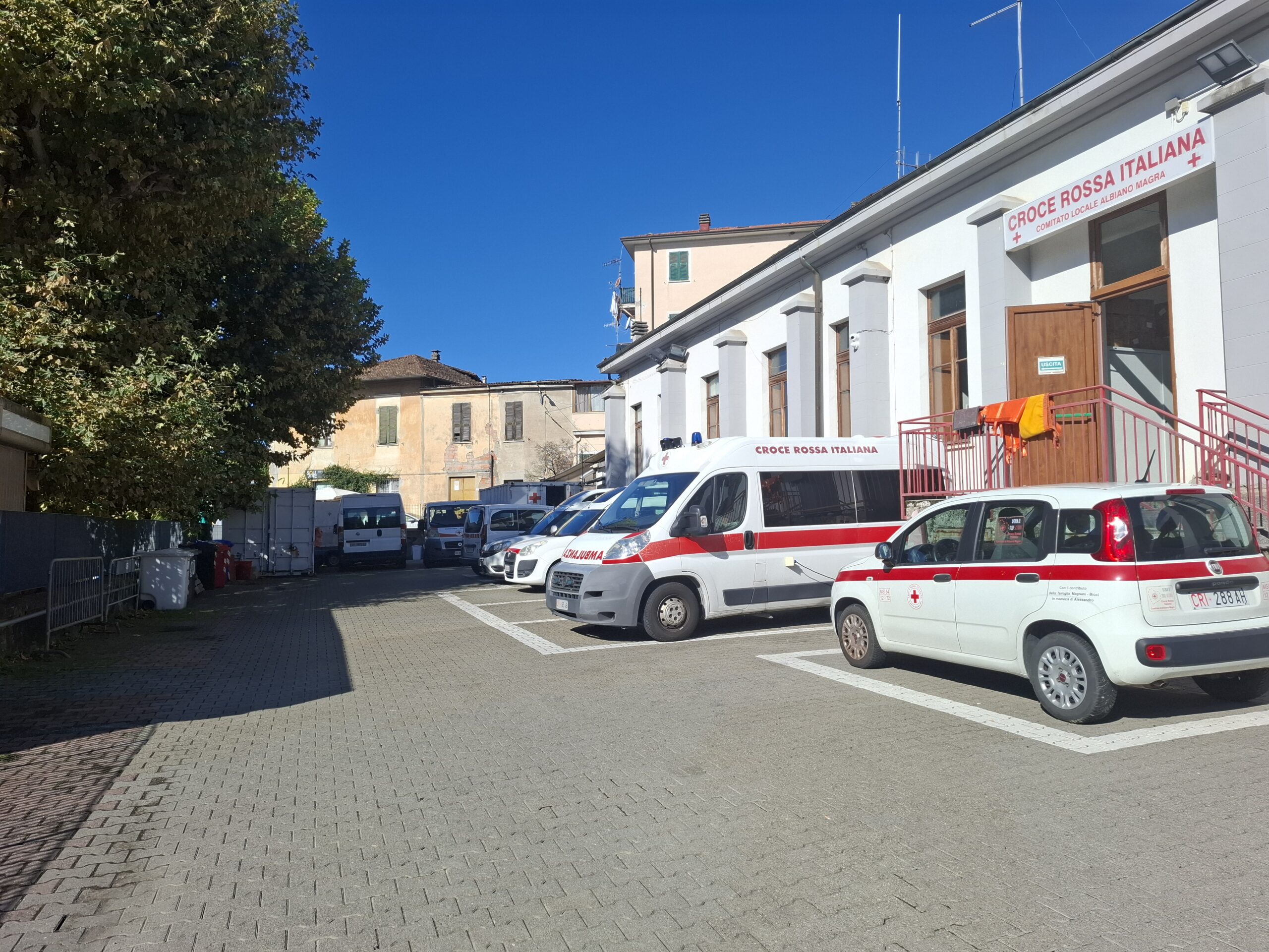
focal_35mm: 23
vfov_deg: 58.9
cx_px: 634
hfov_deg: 73.9
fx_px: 843
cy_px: 476
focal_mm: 5.54
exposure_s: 1/2469
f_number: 1.8
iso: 50
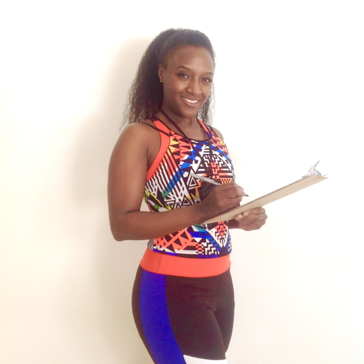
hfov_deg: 40.0
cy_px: 195
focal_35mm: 42
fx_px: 500
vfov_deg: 40.0
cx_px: 181
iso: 50
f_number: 2.4
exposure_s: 1/30
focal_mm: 4.28
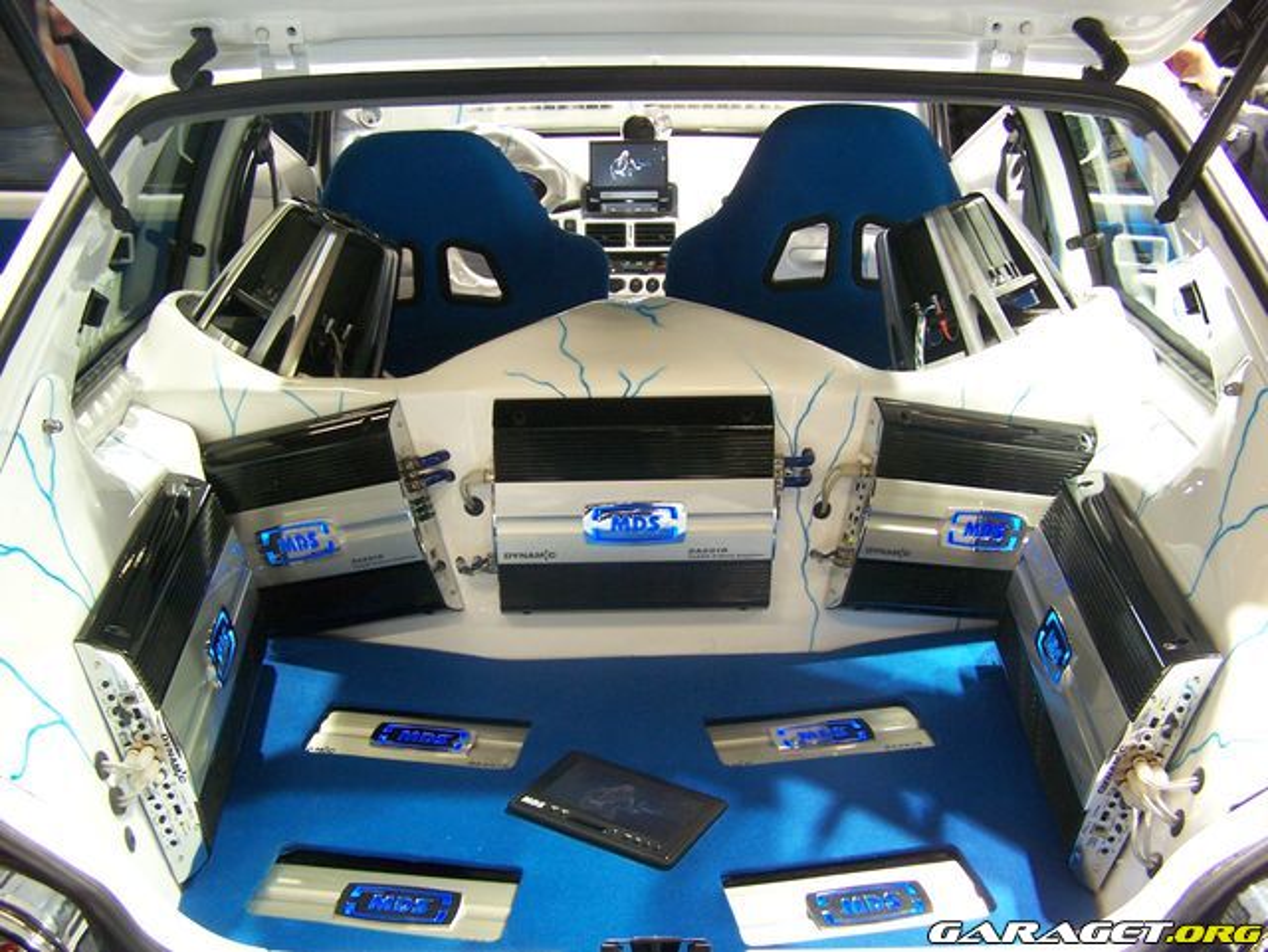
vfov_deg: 37.8
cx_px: 634
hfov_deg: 48.9
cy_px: 476
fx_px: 1393
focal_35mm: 38
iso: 160
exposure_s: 1/25
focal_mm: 6.3
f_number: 2.8
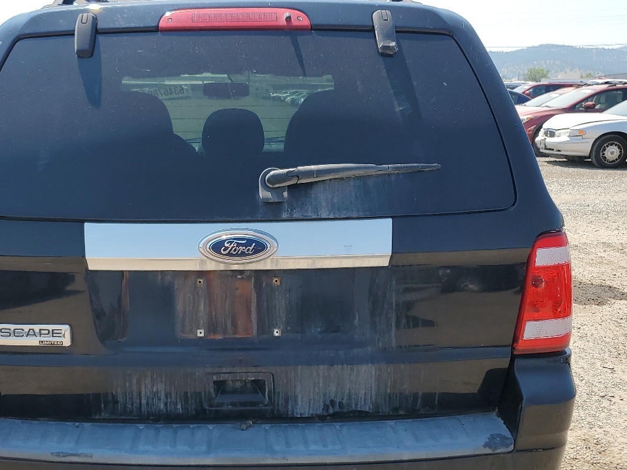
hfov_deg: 45.4
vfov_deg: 35.0
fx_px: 743
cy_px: 283
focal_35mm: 41
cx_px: 235
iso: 50
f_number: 1.5
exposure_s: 1/1667
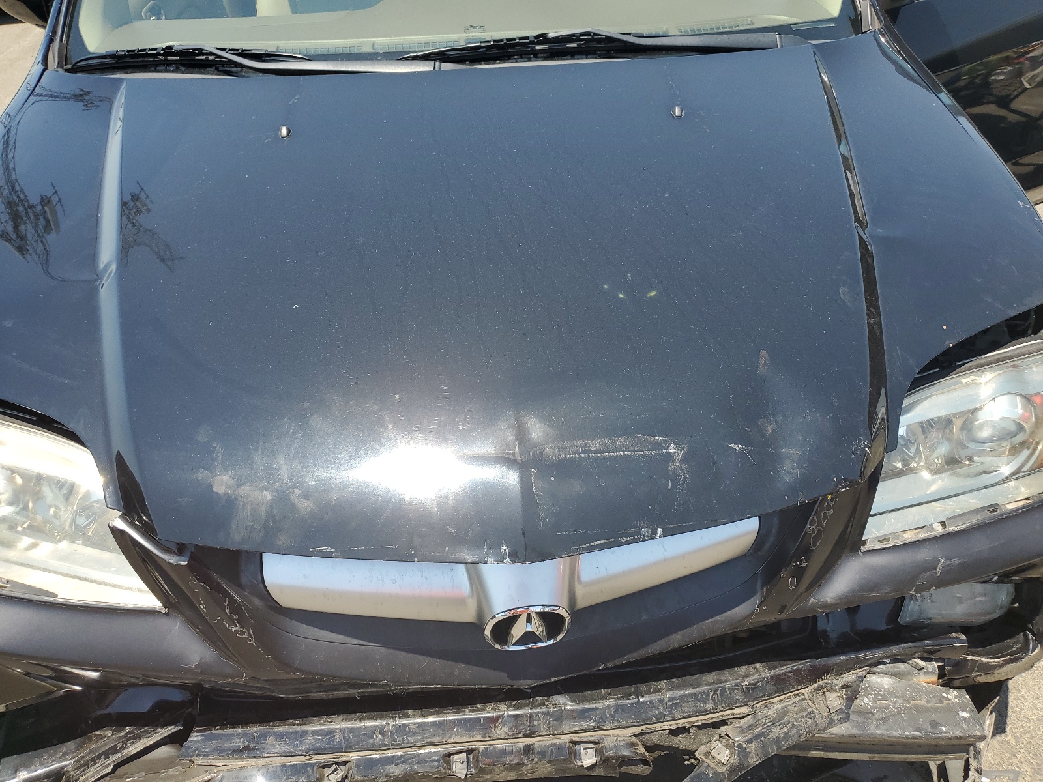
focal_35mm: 26
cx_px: 522
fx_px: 783
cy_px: 391
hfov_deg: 67.3
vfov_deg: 53.1
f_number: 1.5
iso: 50
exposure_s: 1/1667
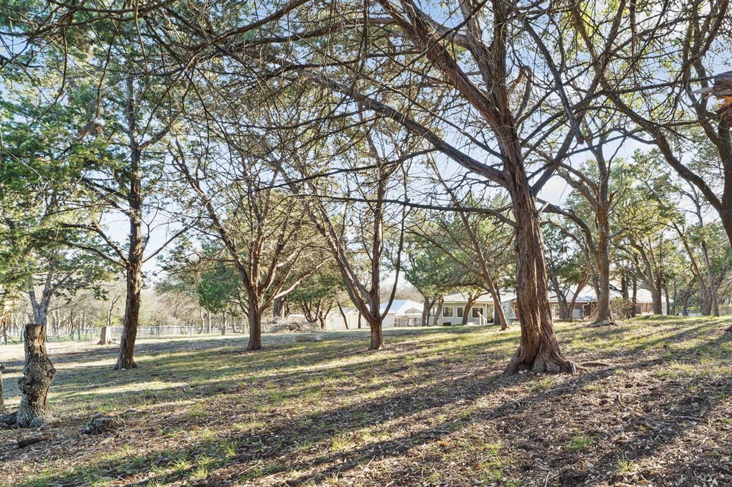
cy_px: 286
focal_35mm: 23
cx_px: 525
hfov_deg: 72.2
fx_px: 467
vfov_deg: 54.8
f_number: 8
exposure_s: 1/4
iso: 100
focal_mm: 14
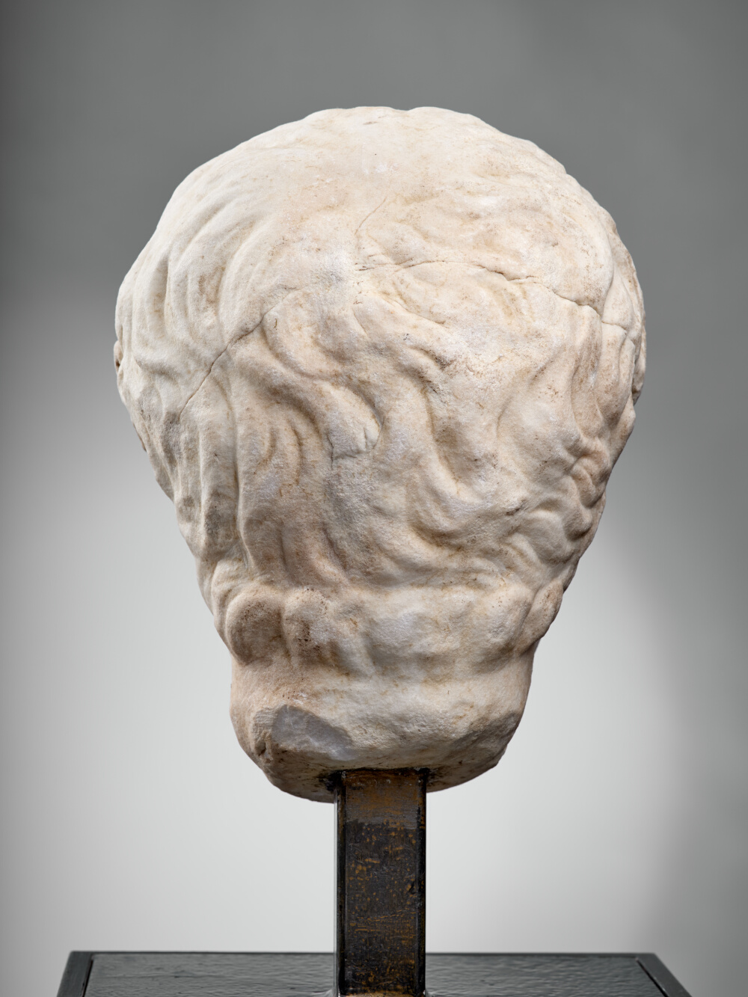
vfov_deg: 30.7
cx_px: 374
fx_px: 1815
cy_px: 498
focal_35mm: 63
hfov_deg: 23.3
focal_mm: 80
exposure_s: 1/125
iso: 100
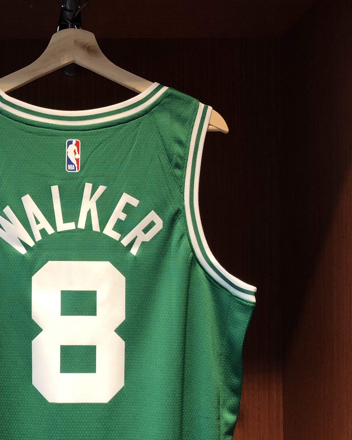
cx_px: 77
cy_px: 279
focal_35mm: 51
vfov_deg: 36.4
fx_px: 664
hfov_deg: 29.1
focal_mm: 3.99
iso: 40
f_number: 1.8
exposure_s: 1/24
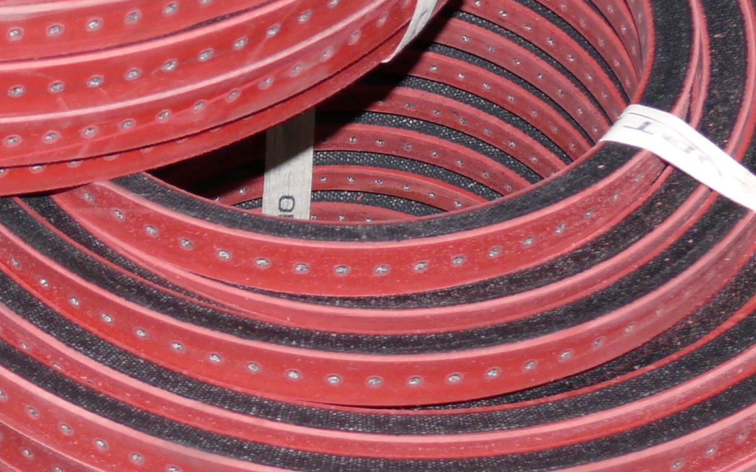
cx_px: -295
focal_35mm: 184
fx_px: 3790
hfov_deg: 11.0
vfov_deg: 7.1
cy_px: 56
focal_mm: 11.7
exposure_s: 1/30
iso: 100
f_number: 3.2
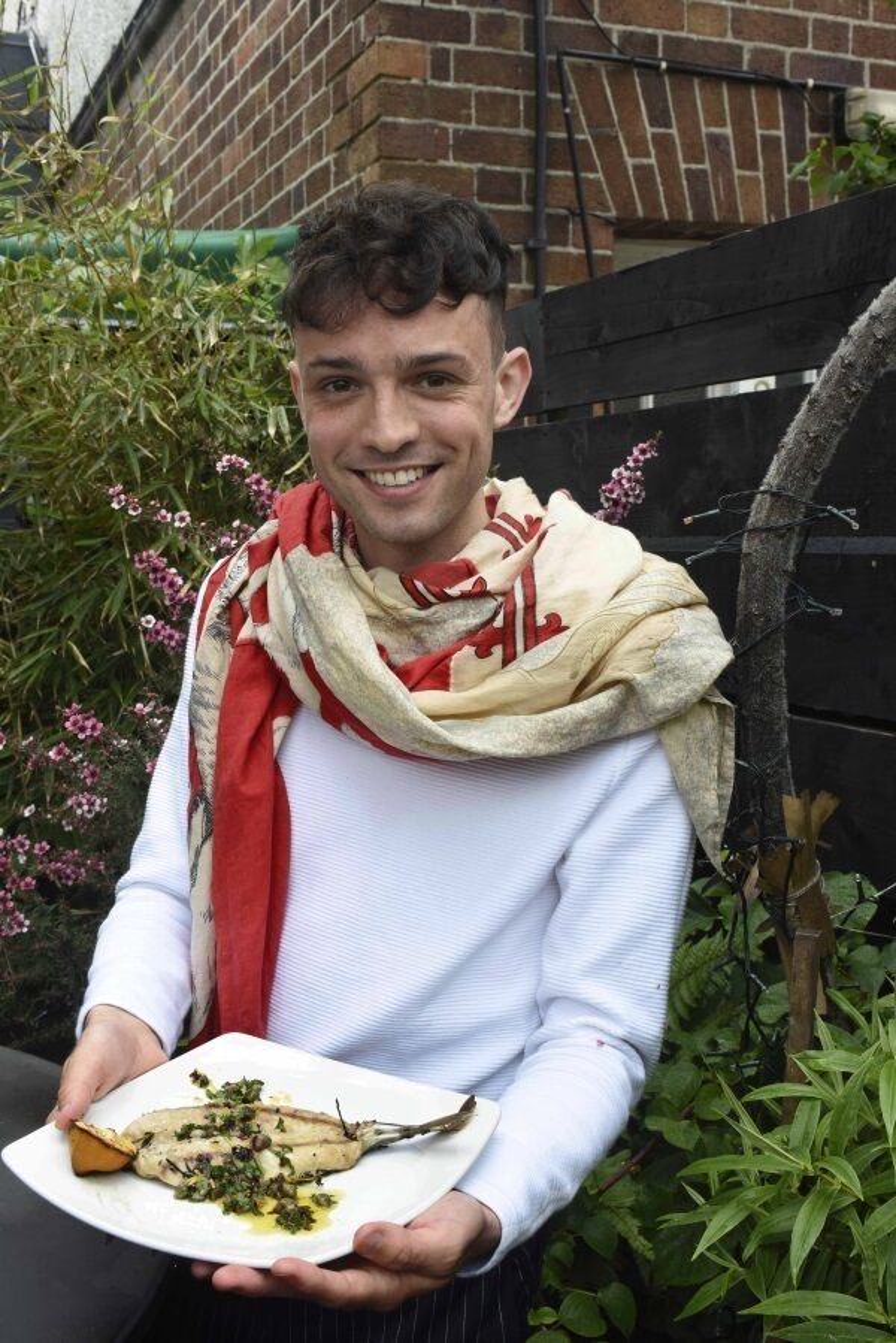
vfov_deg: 44.5
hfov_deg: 30.5
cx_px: 448
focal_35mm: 44
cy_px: 672
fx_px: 1641
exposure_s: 1/80
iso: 800
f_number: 11
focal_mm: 44
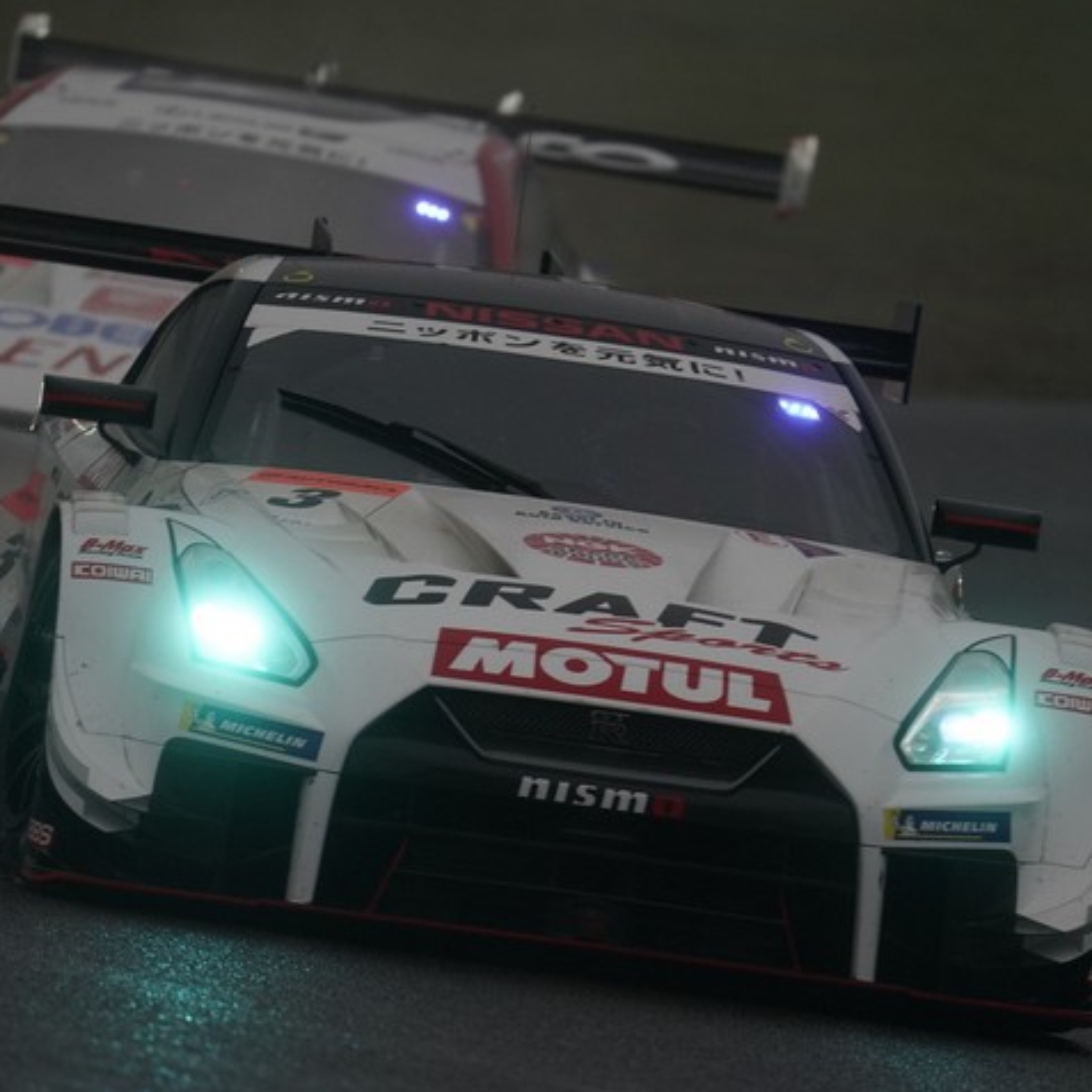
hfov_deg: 2.3
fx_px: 27446
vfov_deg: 2.3
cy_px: 547
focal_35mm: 769
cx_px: 527
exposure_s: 1/500
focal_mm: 600
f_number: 6.3
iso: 800
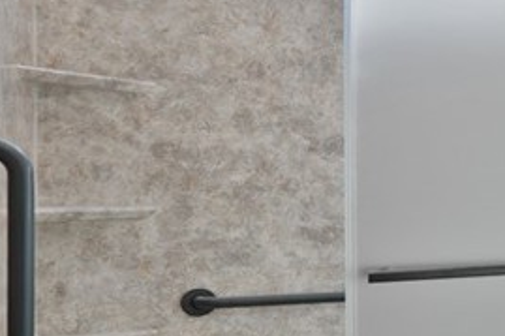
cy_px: 207
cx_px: 918
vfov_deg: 22.2
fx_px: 855
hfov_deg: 21.3
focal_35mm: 61
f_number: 4
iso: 640
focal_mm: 16
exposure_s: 1/15
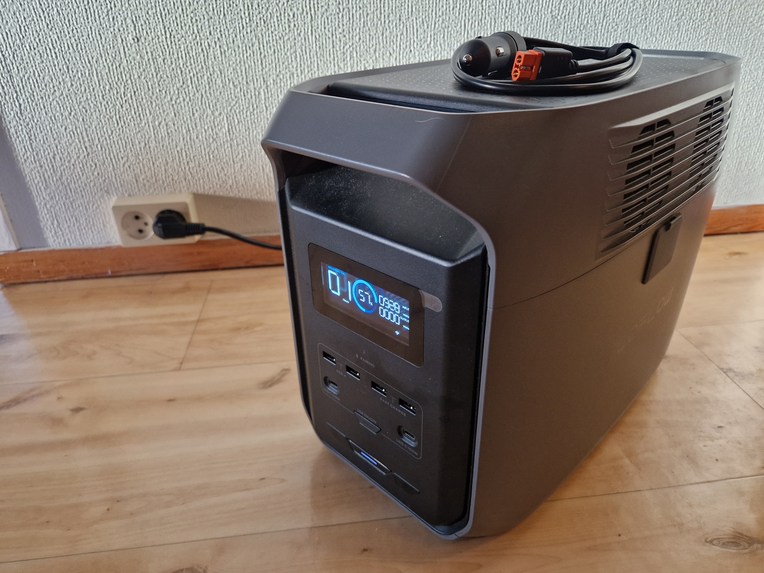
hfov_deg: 73.9
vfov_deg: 58.9
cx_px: 382
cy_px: 286
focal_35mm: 23
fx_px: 508
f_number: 1.8
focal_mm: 5.4
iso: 400
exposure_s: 1/100
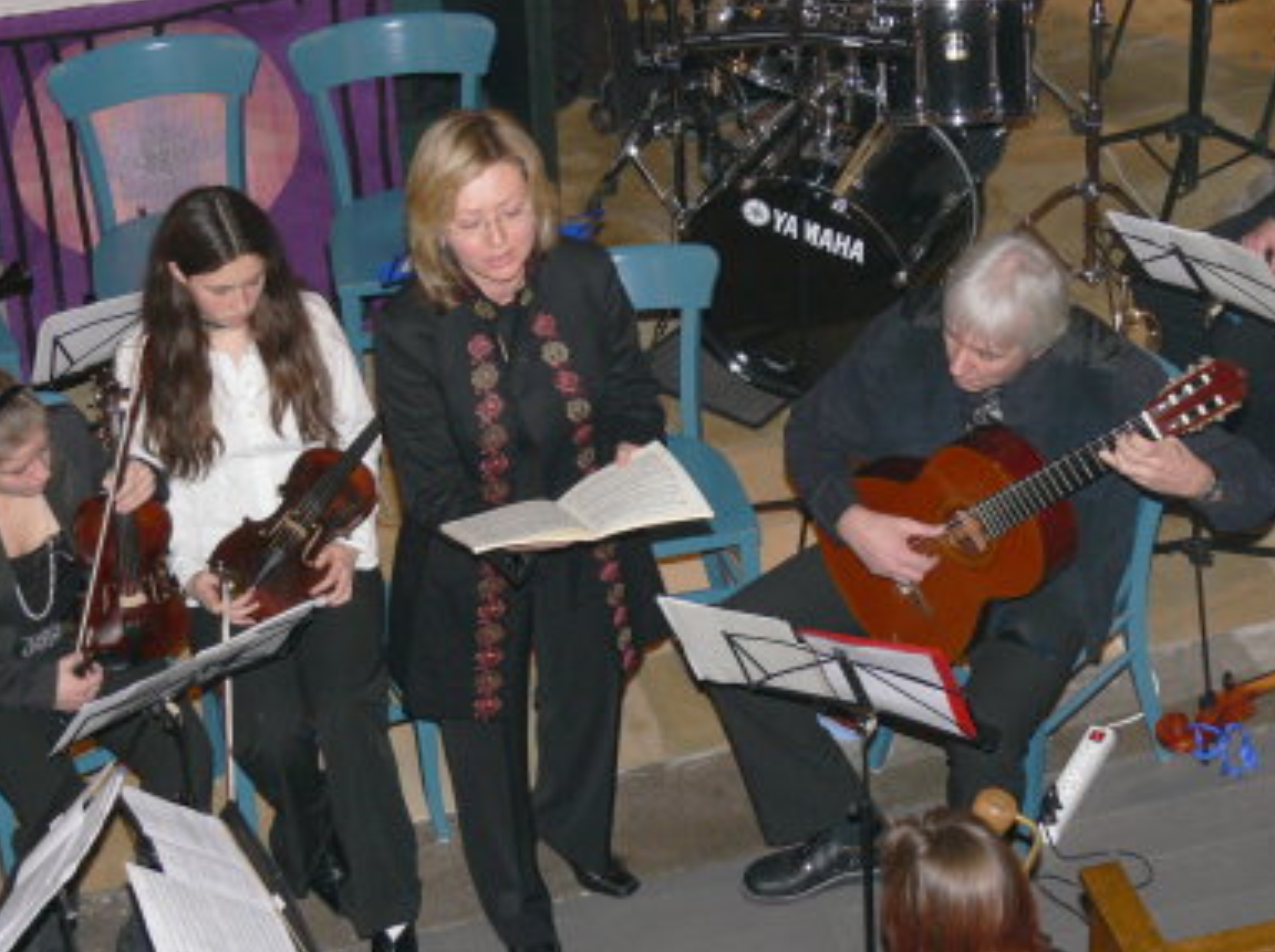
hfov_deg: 19.1
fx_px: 3789
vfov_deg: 14.3
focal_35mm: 103
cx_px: 642
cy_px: 463
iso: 100
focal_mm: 19
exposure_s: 1/30
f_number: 4
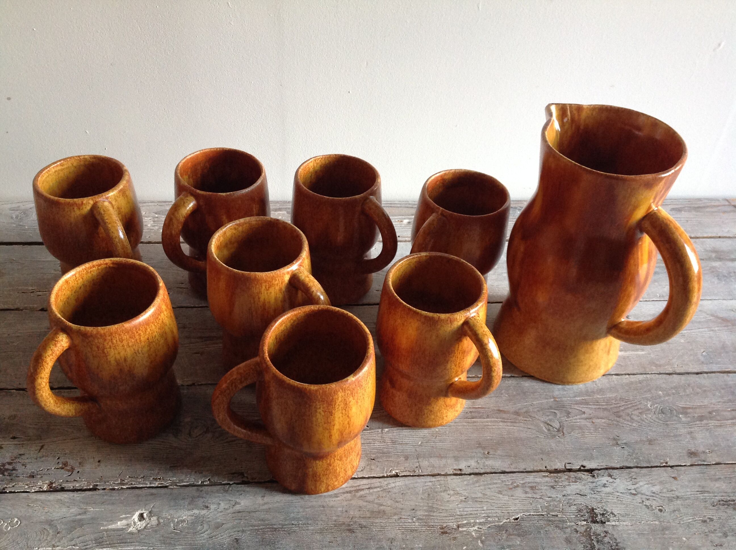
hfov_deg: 52.7
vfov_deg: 40.6
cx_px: 368
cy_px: 275
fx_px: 743
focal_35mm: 35
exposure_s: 1/15
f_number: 2.4
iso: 200
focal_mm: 4.28
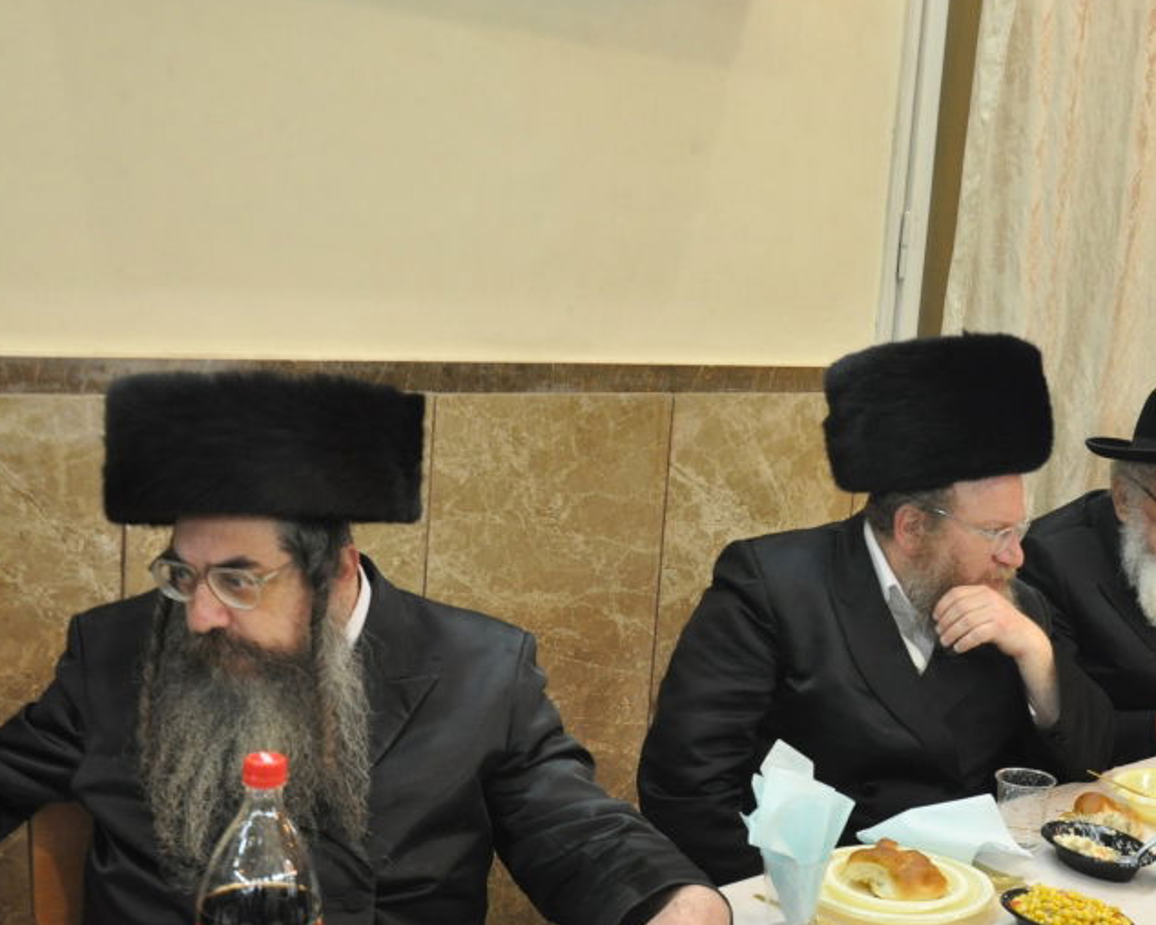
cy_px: 483
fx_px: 1710
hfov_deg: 36.6
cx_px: 852
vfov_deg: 30.2
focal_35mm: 50
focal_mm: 22
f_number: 5.6
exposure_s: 1/50
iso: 800
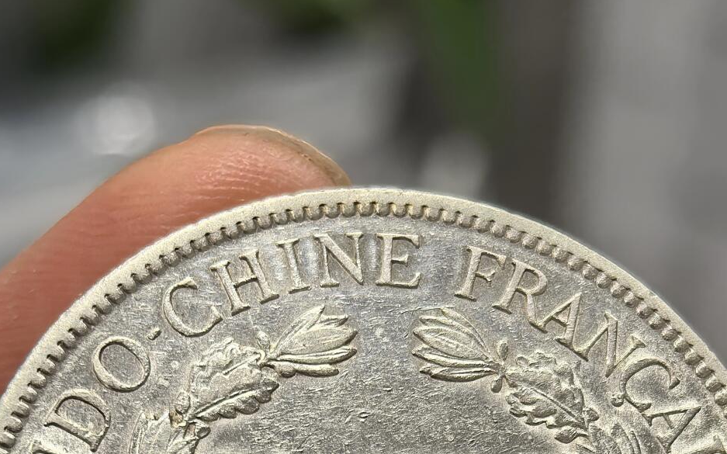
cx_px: 383
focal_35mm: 110
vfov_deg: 11.5
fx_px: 2179
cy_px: 658
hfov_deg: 18.9
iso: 200
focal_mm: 6.98
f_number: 2
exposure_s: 1/100
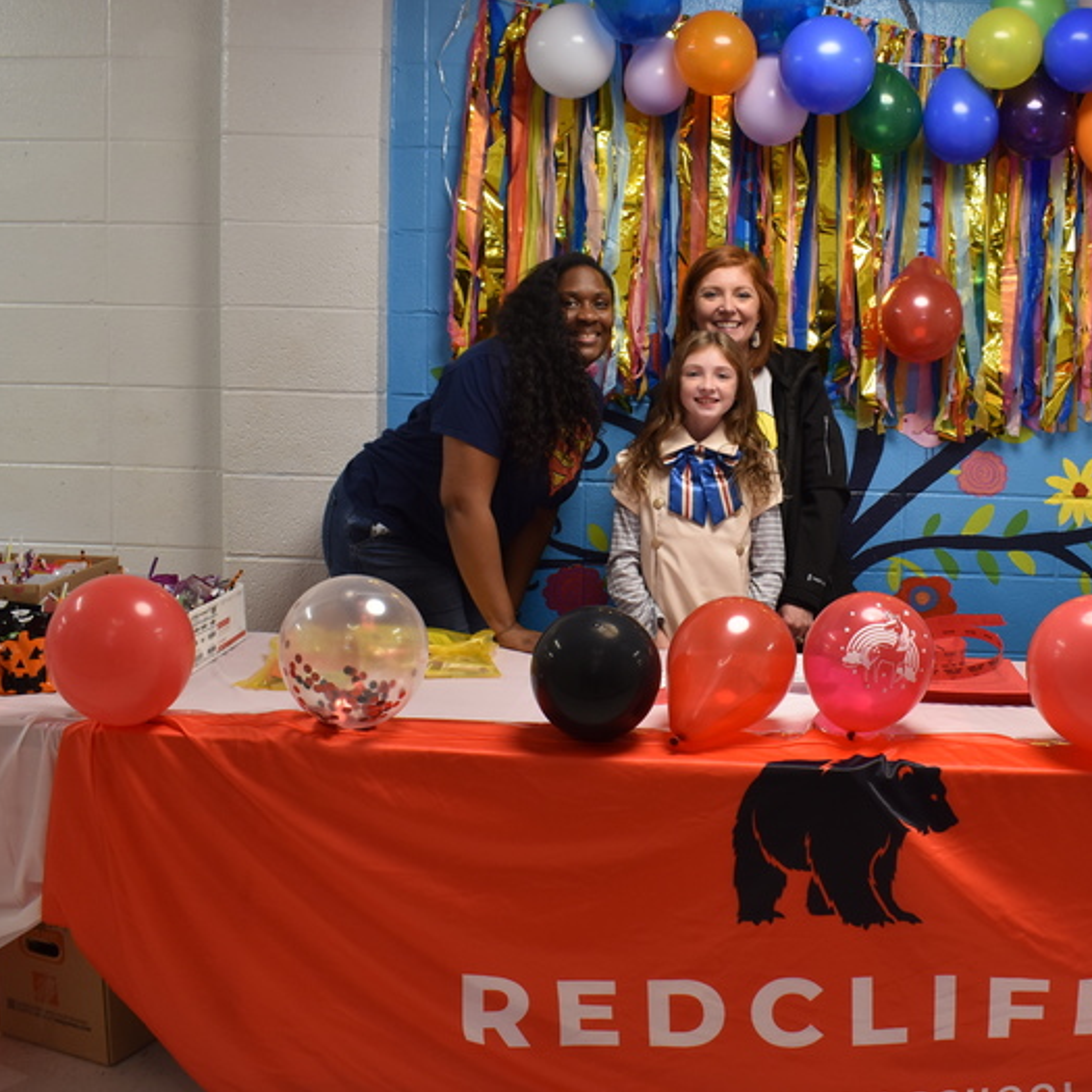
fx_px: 1249
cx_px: 745
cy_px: 549
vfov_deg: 47.2
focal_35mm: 35
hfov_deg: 46.3
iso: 500
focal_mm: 18
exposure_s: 1/30
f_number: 7.1
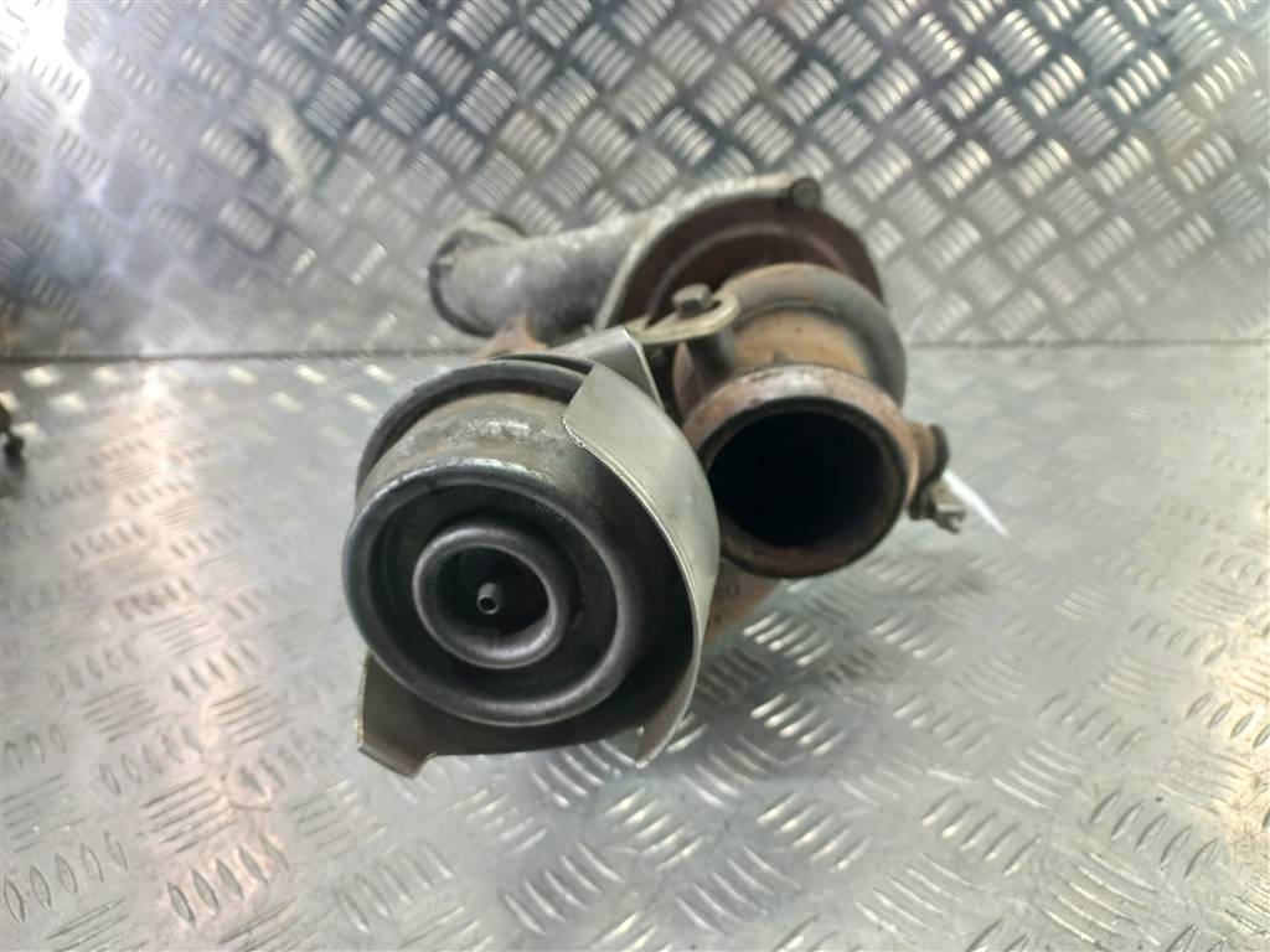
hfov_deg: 69.4
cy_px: 476
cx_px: 635
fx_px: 917
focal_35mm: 25
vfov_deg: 54.9
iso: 160
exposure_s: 1/50
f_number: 1.8
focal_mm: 4.6
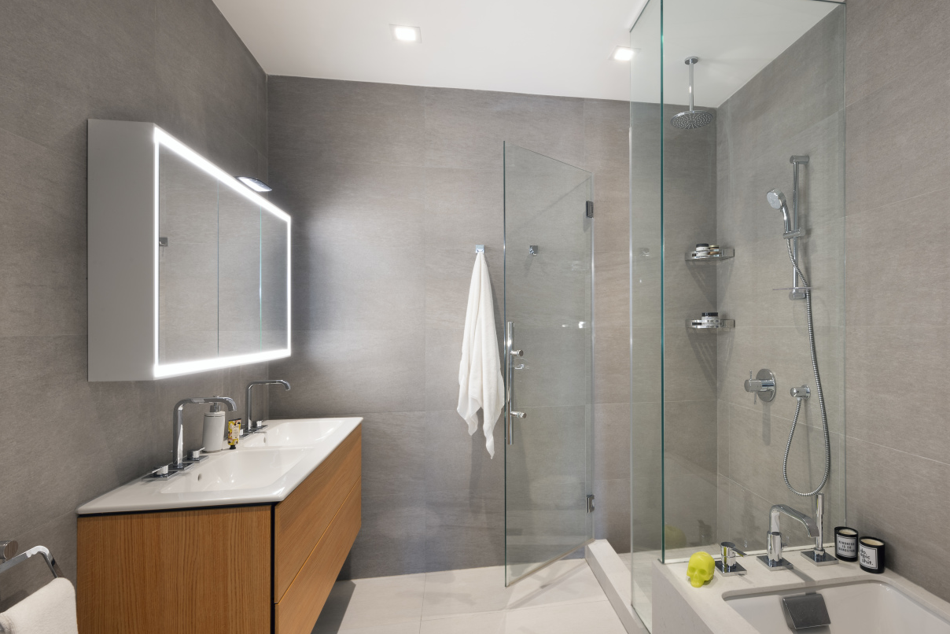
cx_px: 555
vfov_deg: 61.9
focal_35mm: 20
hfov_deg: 83.2
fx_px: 528
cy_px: 329
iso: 80
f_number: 18
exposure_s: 5
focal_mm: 16
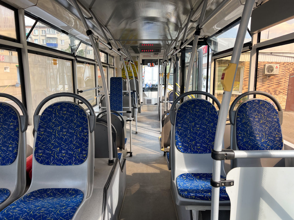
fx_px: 221
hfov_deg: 67.3
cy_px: 110
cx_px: 147
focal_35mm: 26
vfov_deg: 53.1
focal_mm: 5.7
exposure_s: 1/323
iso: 50
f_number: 1.5
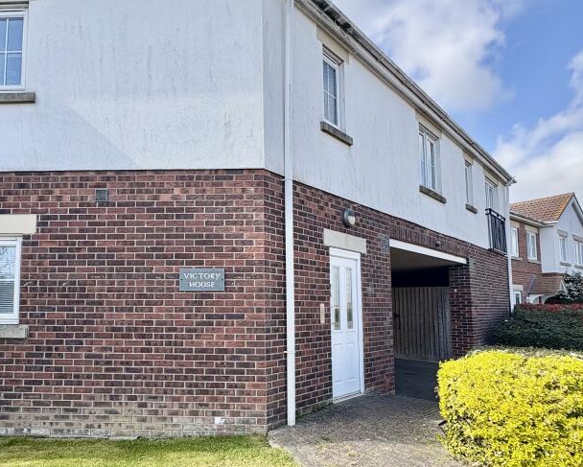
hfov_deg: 70.4
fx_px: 397
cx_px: 193
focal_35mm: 23
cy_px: 275
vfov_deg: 60.5
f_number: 2.2
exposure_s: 1/508
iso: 40
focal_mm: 2.22
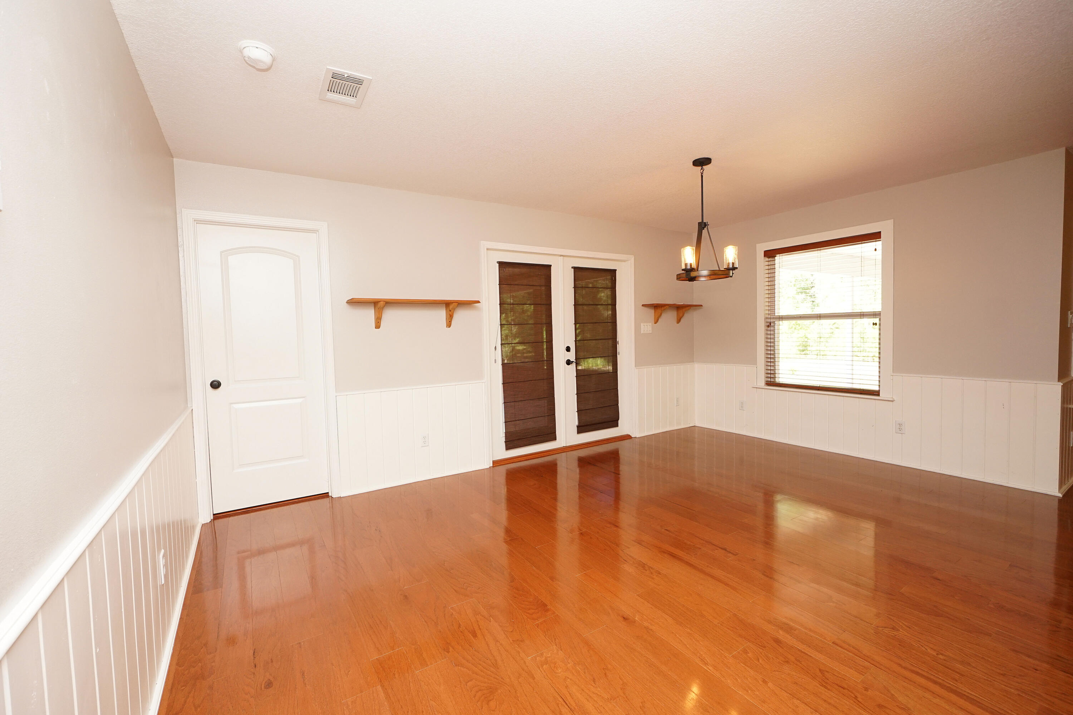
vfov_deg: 77.3
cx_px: 536
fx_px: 447
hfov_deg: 100.4
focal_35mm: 15
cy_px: 358
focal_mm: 10
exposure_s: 1/60
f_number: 4
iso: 500
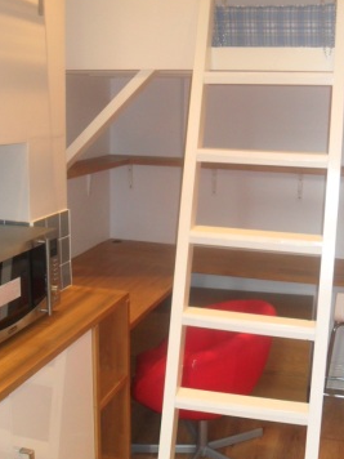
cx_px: 211
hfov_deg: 32.7
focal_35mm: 44
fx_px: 583
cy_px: 210
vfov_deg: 42.9
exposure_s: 1/45
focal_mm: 6.2
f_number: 2.8
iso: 200
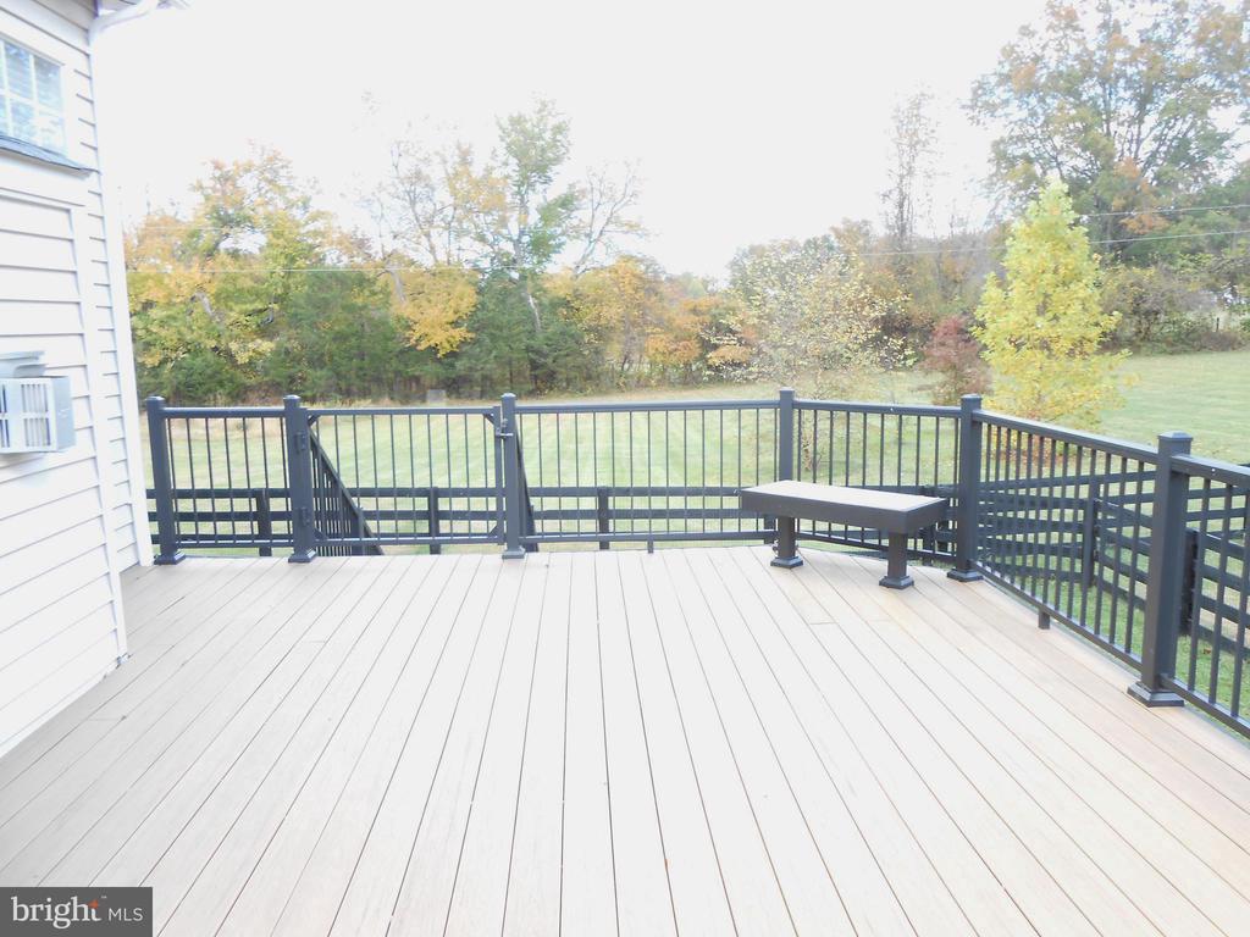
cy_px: 468
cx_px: 625
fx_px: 939
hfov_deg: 67.3
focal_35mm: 26
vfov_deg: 53.1
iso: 80
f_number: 3.5
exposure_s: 1/50
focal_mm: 4.6
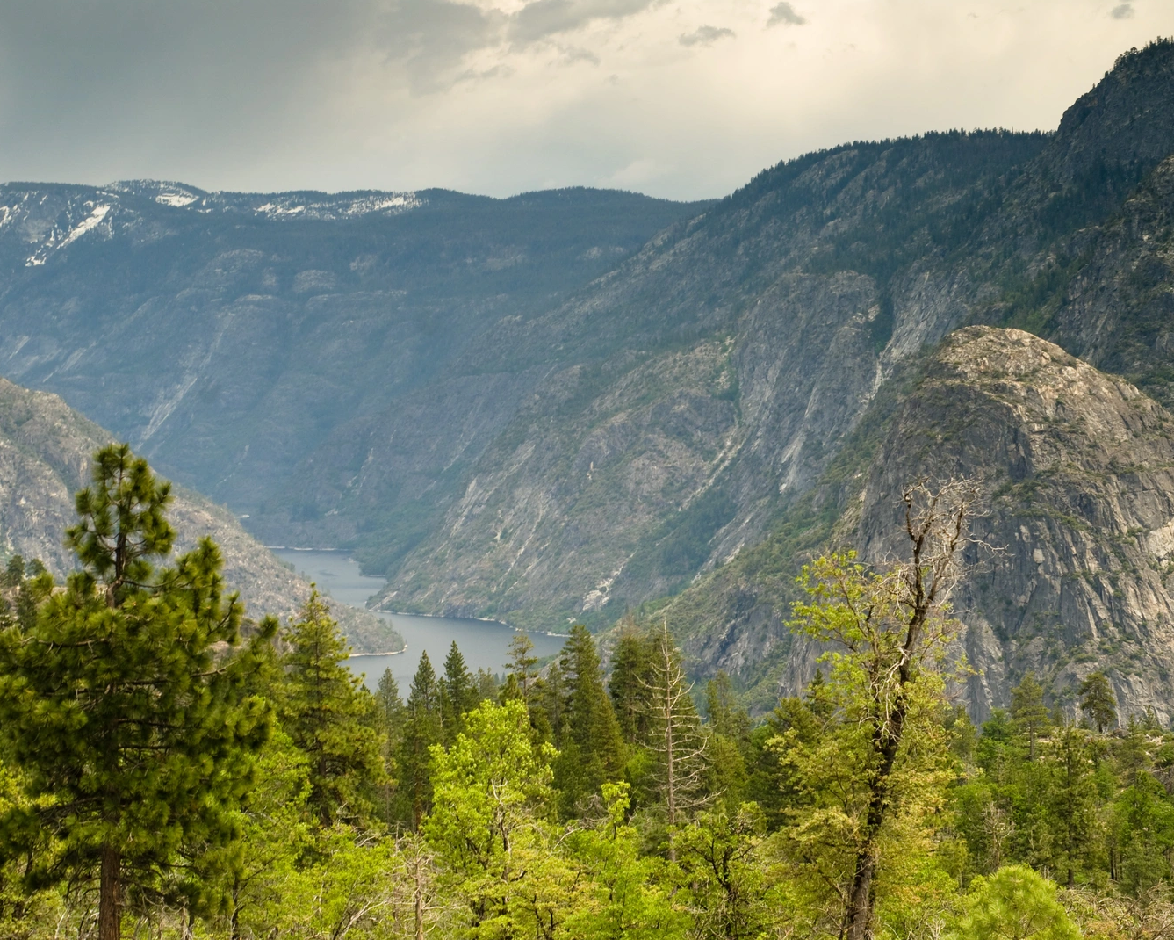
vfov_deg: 18.1
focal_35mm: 85
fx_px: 2954
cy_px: 470
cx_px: 642
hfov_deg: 22.5
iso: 100
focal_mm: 50
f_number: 8
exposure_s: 1/40
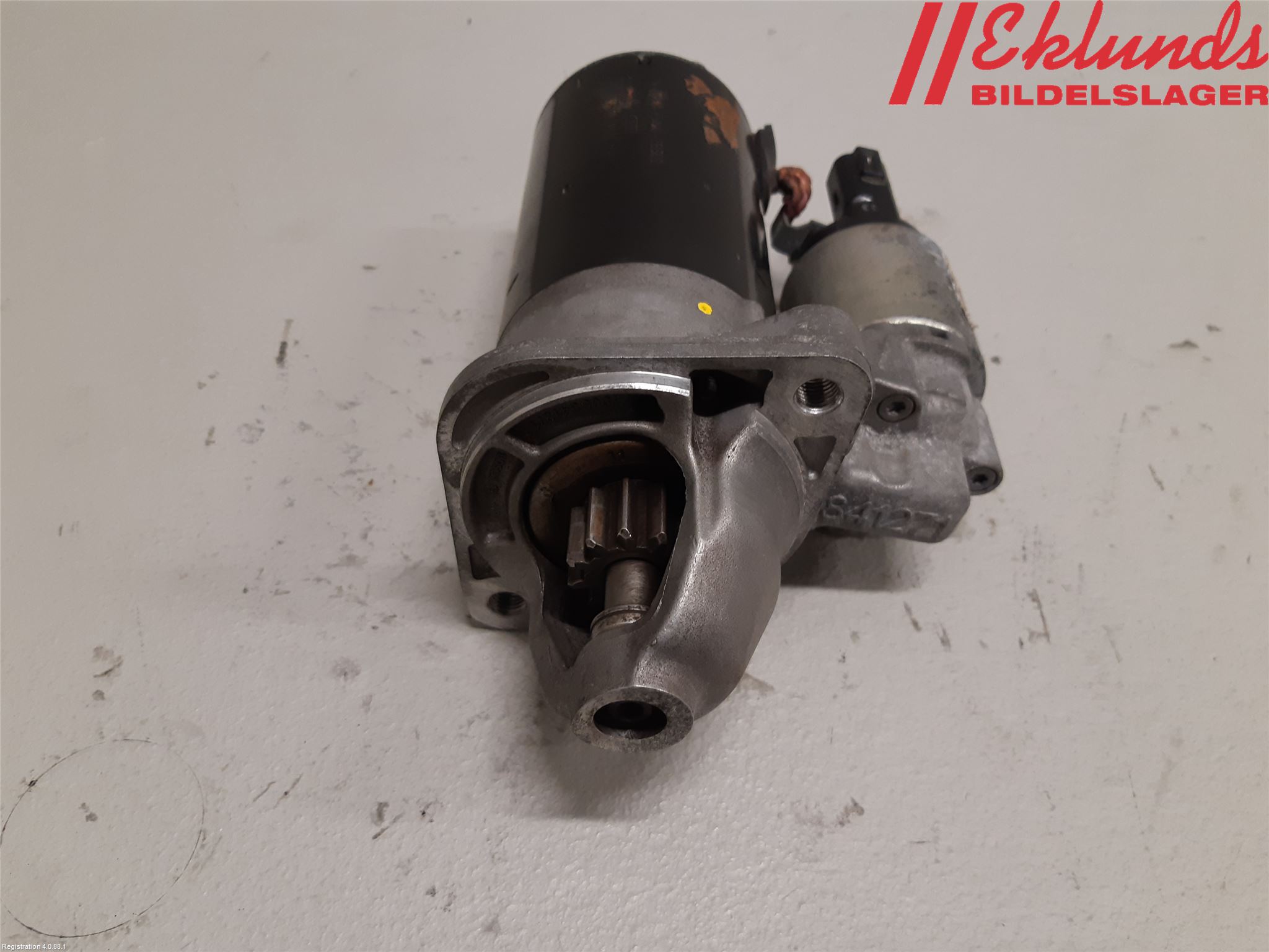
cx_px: 634
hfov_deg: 67.3
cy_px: 476
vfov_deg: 53.1
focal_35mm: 26
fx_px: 953
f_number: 1.7
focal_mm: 3.93
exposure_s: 1/50
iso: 125
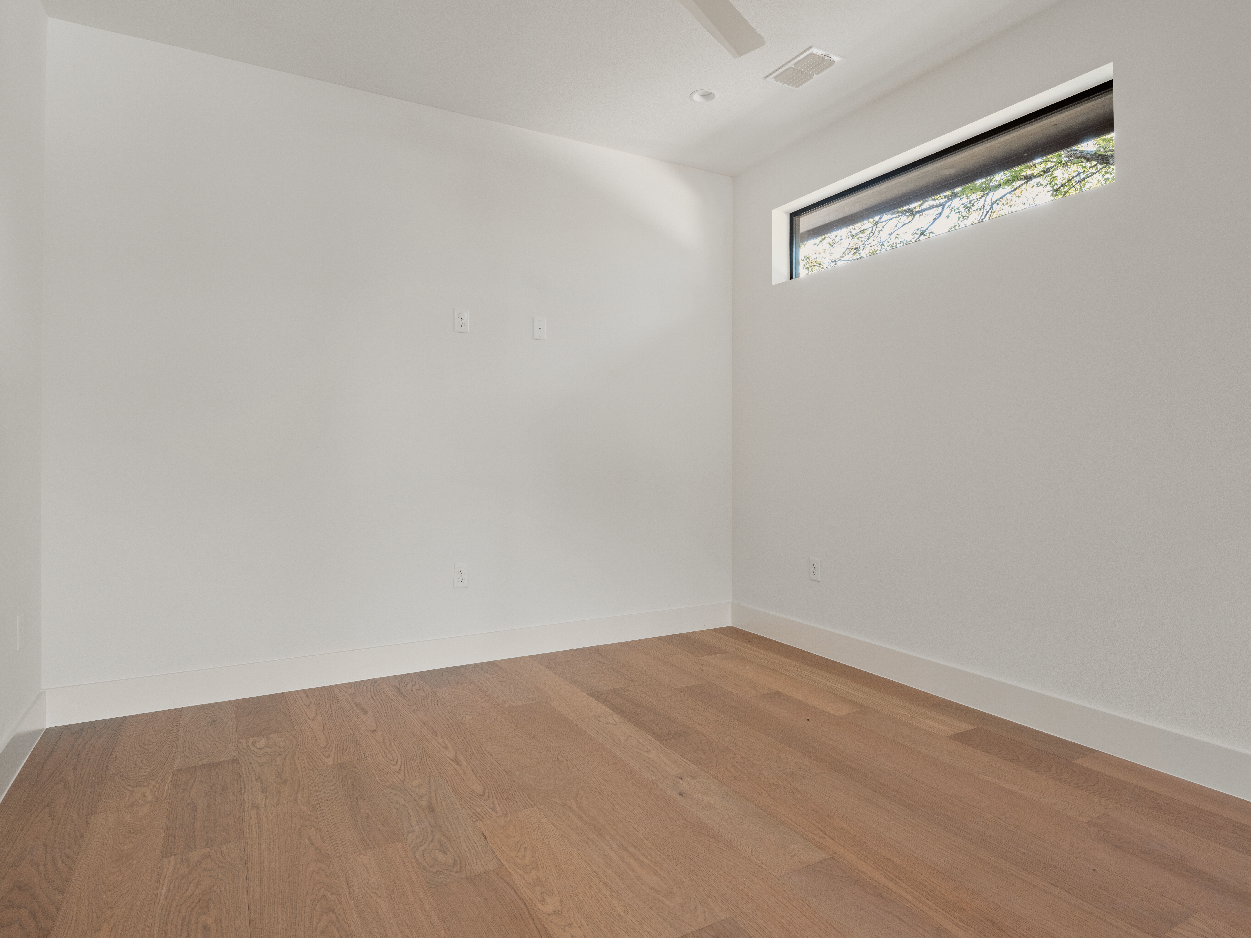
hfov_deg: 84.7
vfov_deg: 68.7
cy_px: 469
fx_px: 687
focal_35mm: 19
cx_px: 626
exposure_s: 1.5
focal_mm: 24.5
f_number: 13
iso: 320
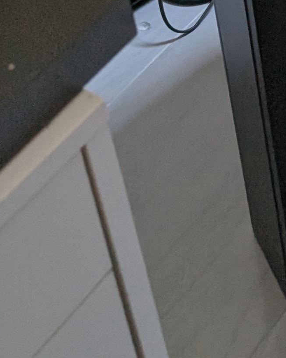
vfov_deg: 14.6
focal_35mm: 117
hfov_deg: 11.2
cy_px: -265
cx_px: 665
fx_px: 1238
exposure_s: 1/34.8
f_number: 1.68
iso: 74
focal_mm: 6.9
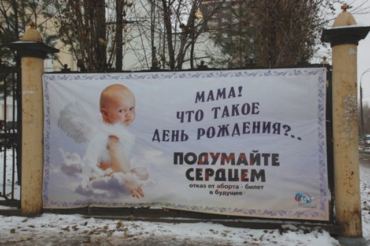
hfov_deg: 42.4
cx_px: 185
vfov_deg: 28.9
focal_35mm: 46
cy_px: 123
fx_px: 477
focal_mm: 31
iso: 200
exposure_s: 1/125
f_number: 5.6
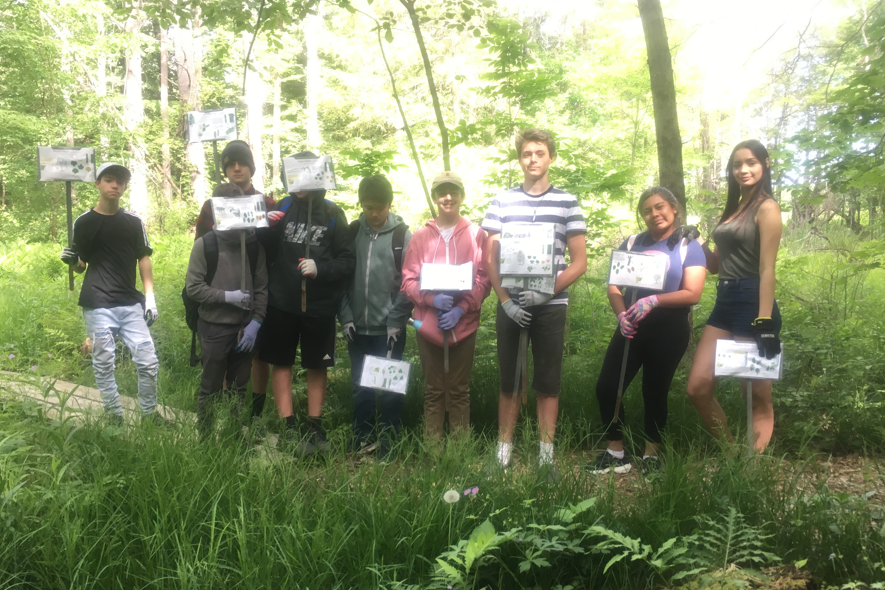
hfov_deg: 60.3
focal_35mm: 31
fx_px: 762
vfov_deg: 42.3
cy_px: 315
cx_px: 441
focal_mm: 4.15
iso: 25
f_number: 2.2
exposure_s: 1/40
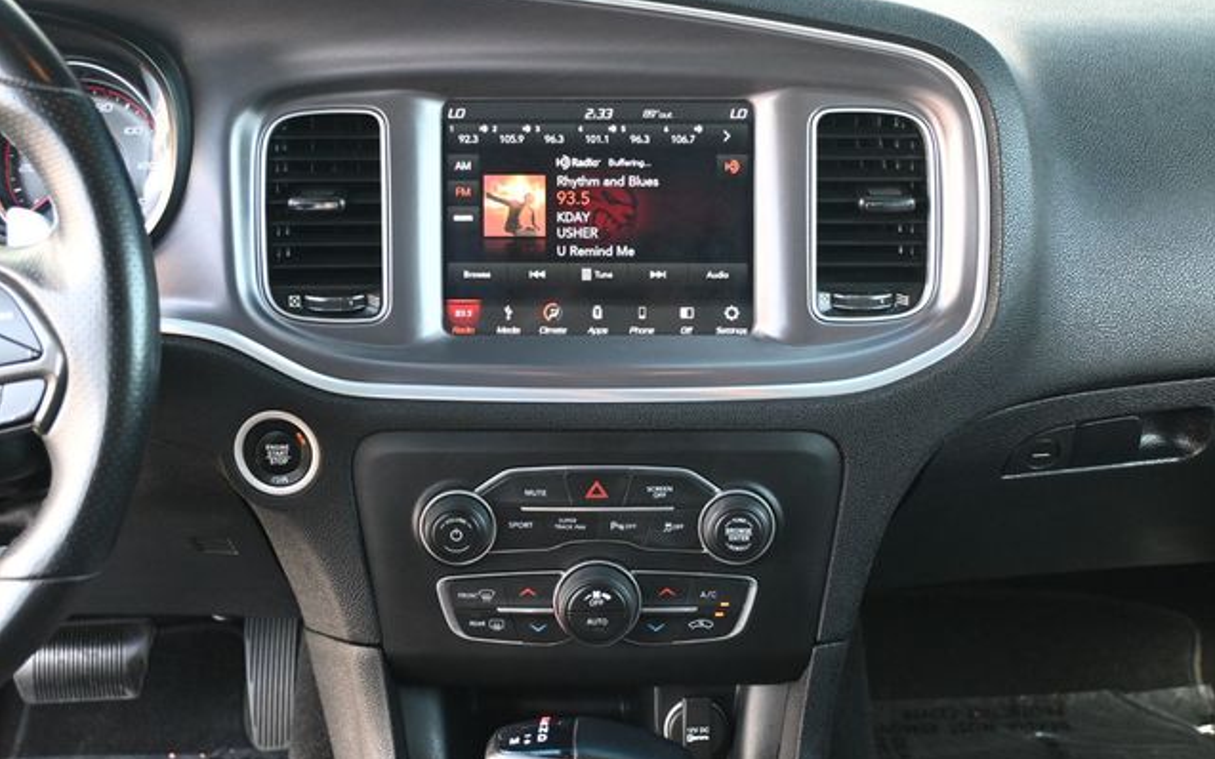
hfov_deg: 46.2
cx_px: 608
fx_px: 1424
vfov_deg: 29.9
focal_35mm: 43
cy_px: 383
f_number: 4.5
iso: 2500
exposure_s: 1/125
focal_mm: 28
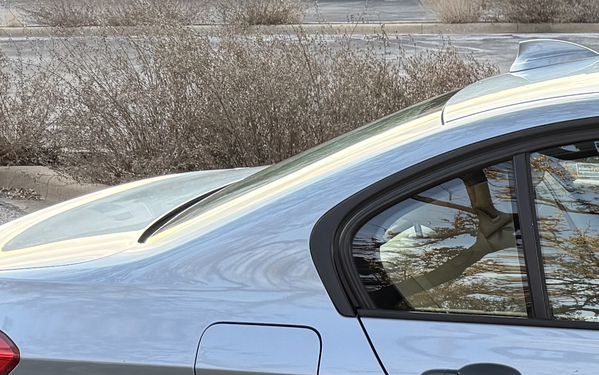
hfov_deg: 19.9
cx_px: 968
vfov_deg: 14.8
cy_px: 421
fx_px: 1404
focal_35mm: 86
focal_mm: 6.76
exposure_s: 1/243
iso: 160
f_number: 1.78
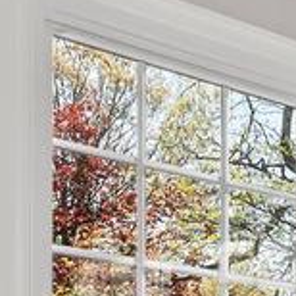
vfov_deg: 12.1
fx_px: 1306
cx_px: 594
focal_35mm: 135
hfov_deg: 11.6
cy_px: 497
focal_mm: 17
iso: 200
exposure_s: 1/80
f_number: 6.3
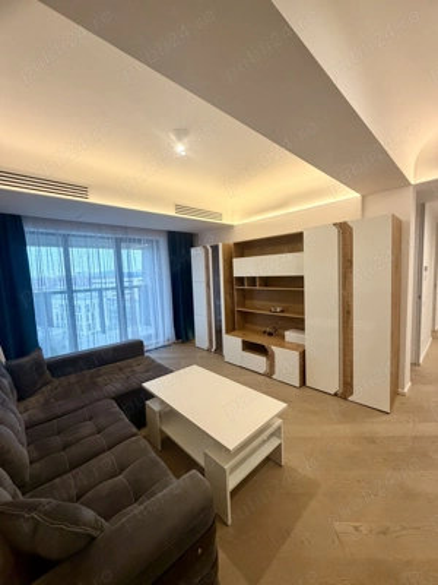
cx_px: 219
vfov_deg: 102.1
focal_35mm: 14
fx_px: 236
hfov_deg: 85.7
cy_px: 292
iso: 320
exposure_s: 1/110
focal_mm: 2.22
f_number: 2.2
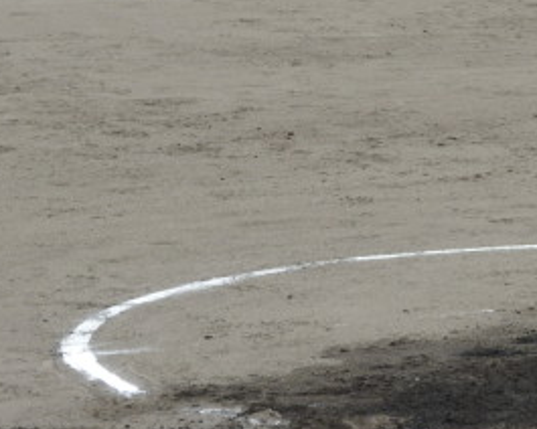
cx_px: 513
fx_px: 5976
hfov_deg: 5.1
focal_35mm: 376
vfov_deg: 4.1
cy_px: 182
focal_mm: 30.5
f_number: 5.2
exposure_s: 1/400
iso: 100
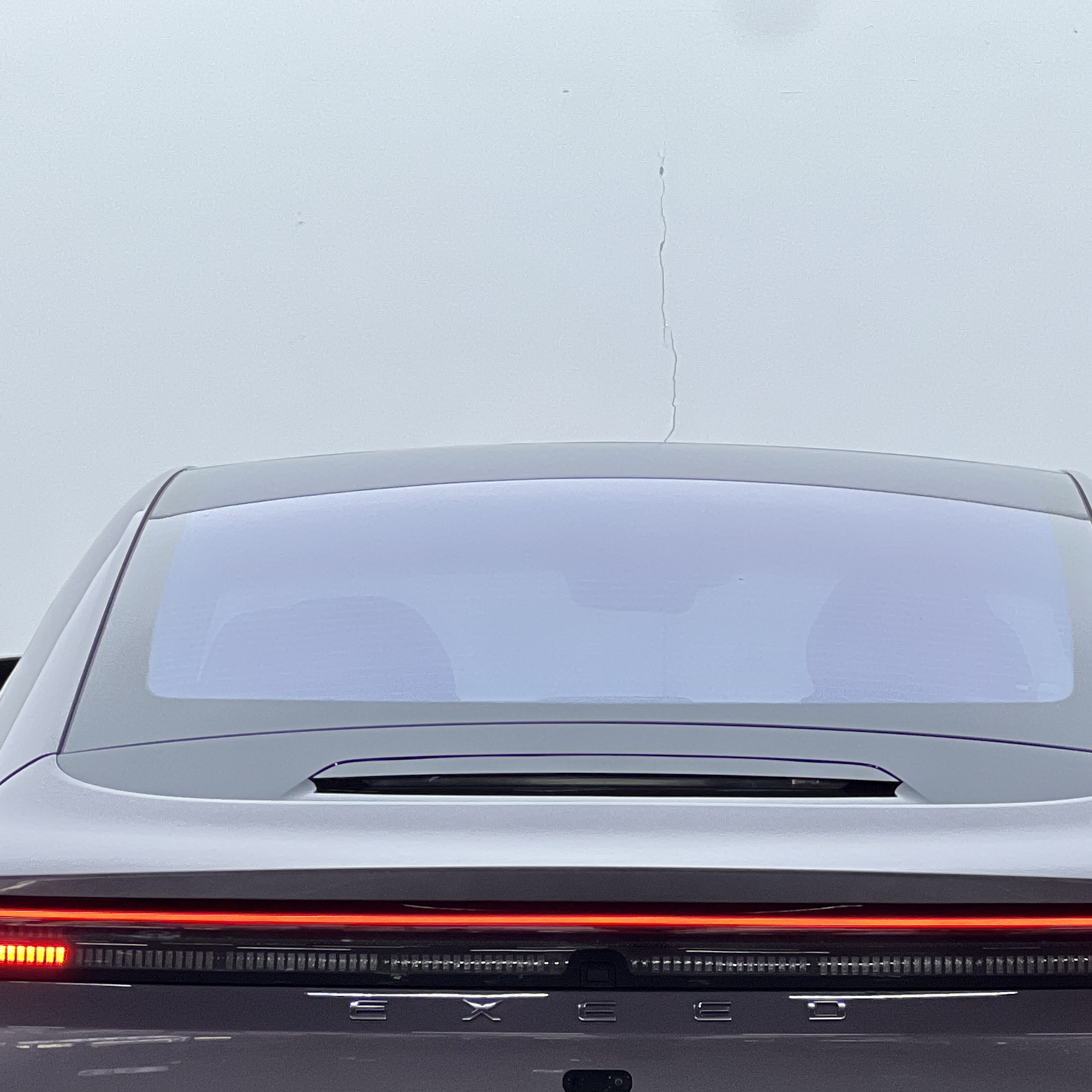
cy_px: 932
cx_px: 622
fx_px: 5746
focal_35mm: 161
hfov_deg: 10.9
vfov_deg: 10.8
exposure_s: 1/82
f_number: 2.8
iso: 160
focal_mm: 9
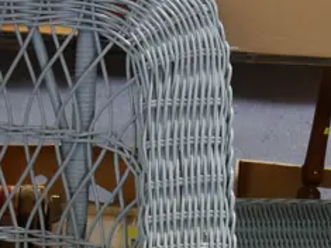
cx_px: 410
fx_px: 1166
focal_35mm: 122
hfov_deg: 15.5
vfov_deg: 11.7
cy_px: 346
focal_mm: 14
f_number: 3.5
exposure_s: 1/60
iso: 320
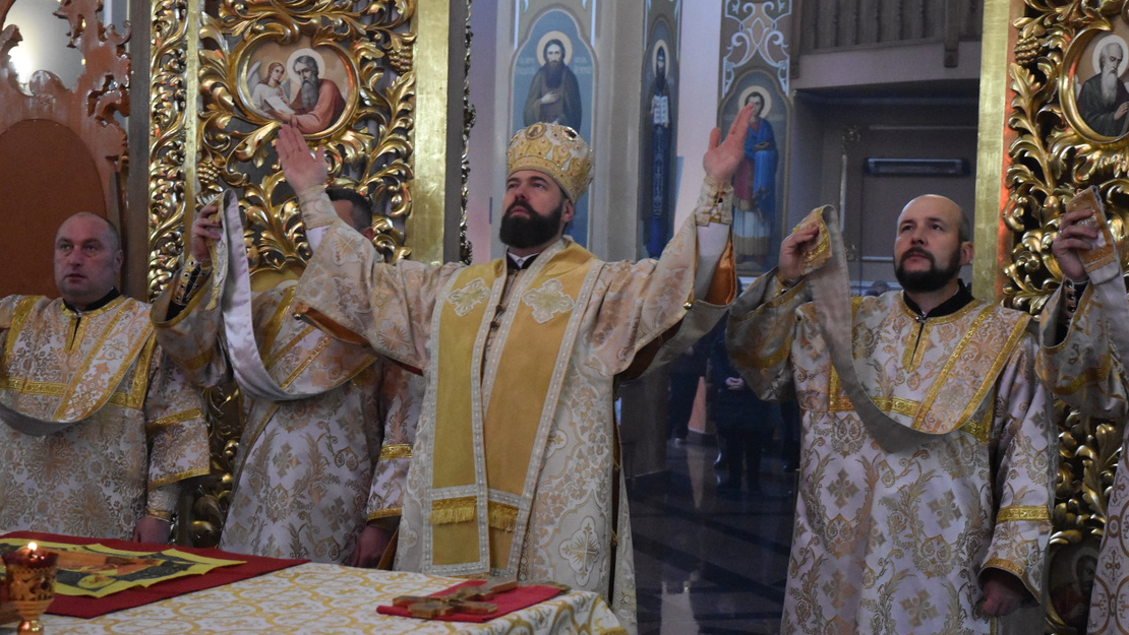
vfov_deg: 17.2
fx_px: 2096
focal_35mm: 70
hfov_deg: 30.1
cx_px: 569
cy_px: 305
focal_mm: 44
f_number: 4.2
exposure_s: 1/125
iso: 6400
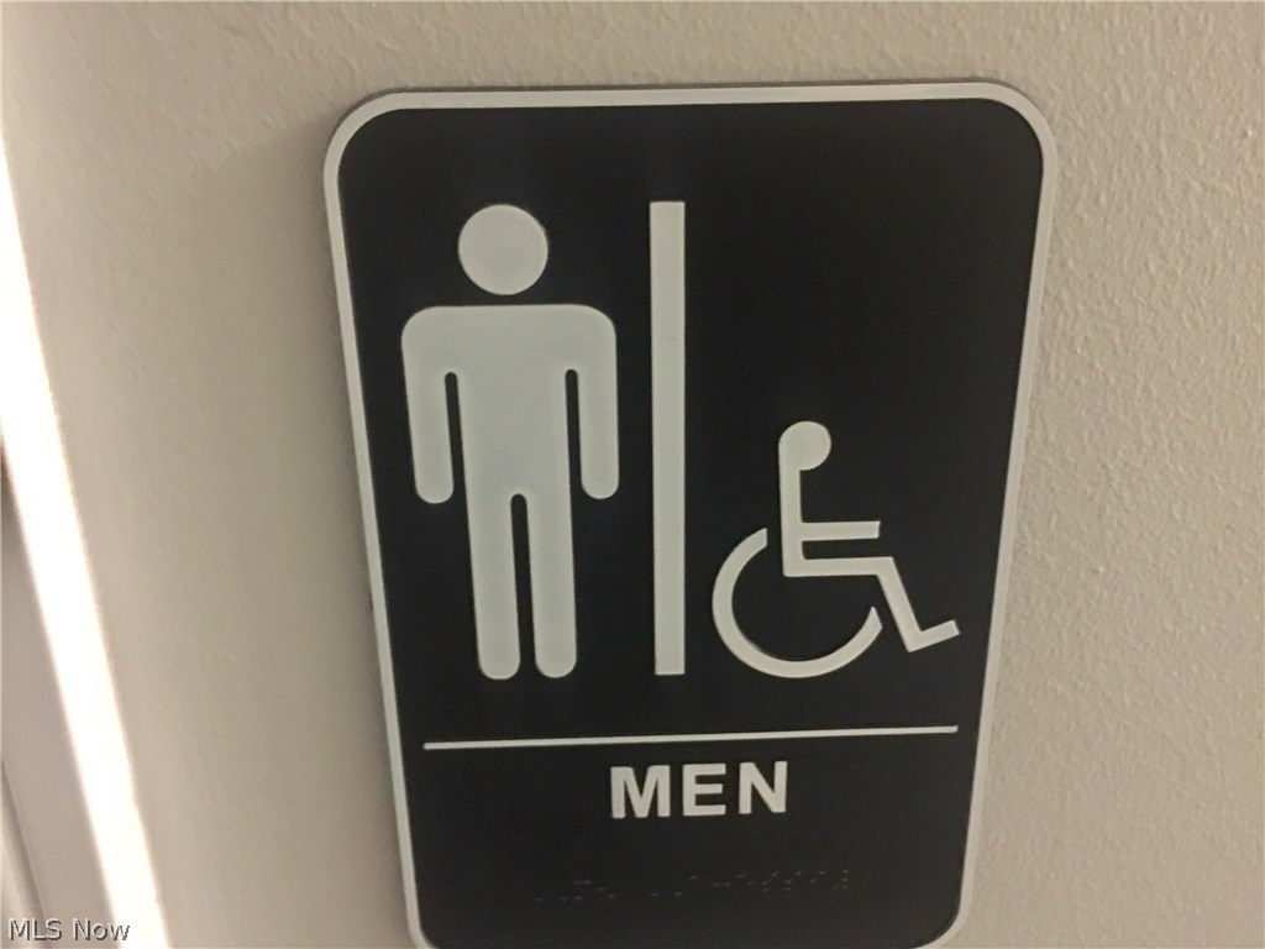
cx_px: 632
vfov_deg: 48.2
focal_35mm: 29
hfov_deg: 61.7
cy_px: 474
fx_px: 1060
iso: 250
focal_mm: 4.15
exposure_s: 1/4
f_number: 2.2
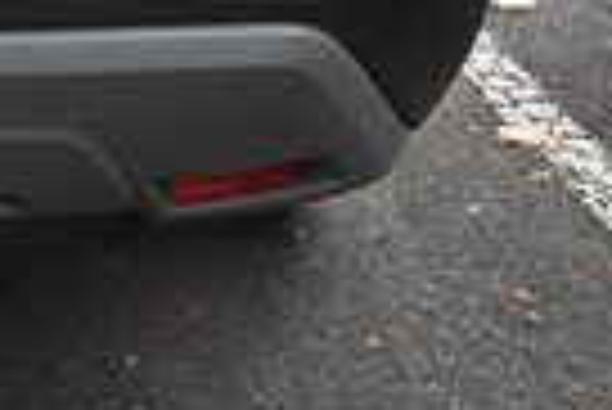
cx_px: -436
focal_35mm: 127
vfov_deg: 9.8
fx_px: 2161
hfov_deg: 14.5
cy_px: -491
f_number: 14
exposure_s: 1/30
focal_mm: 27
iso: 640
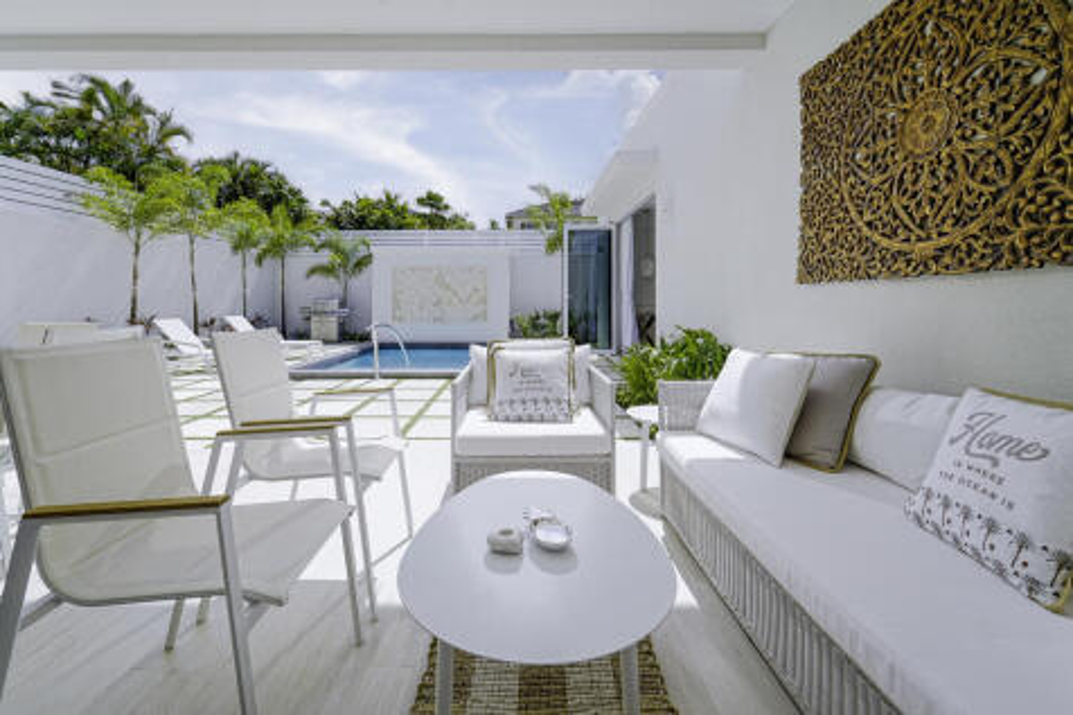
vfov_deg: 81.2
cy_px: 358
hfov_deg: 104.3
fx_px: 417
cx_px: 536
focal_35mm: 14
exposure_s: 1/200
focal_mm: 14
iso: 50
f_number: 8
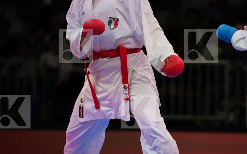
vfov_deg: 3.8
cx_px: 139
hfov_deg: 6.0
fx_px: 2356
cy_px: 46
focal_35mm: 350
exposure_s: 1/1000
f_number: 2.8
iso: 500
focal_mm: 170
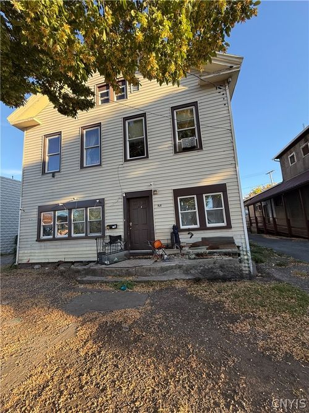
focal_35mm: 14
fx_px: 167
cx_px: 154
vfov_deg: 102.1
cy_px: 206
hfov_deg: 85.7
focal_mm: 2.22
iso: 64
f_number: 2.2
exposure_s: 1/210
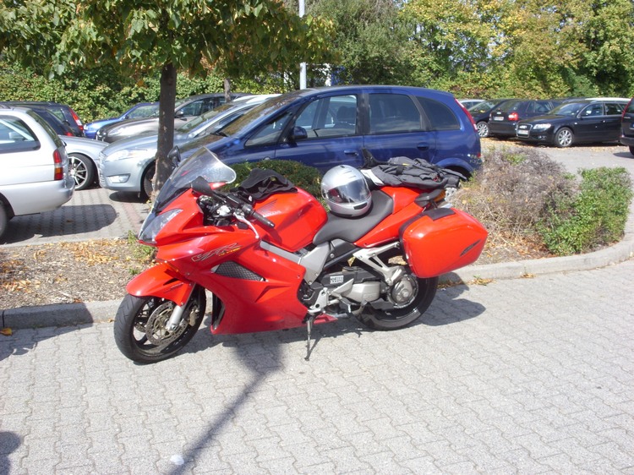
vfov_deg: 37.7
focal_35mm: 38
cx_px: 317
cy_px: 238
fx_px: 696
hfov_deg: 49.0
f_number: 4.9
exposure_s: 1/323
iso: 50
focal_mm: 6.3
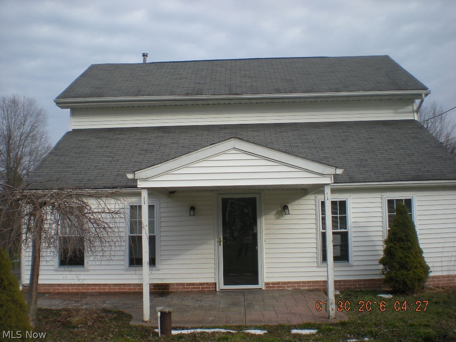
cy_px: 171
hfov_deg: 49.0
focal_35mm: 38
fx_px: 501
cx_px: 228
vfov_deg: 37.7
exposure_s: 1/263
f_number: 4.6
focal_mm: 6.3
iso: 64
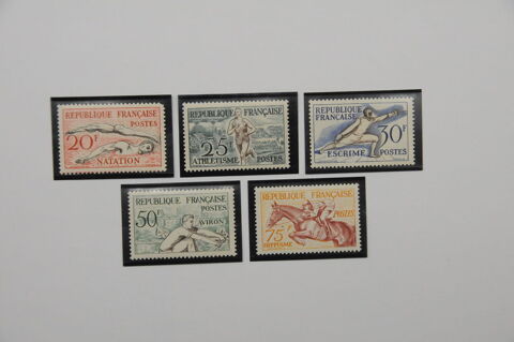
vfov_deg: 18.9
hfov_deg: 28.1
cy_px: 171
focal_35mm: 72
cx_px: 257
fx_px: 1027
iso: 3200
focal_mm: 48
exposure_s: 1/250
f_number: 6.3
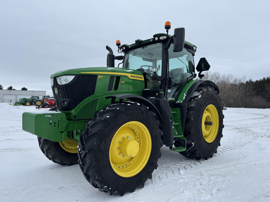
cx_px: 135
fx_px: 187
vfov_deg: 56.8
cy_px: 101
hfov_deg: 71.6
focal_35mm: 24
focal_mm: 6.76
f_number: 1.78
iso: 80
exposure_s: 1/1456
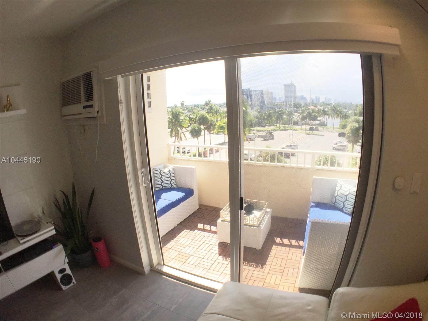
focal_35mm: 29
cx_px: 214
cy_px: 160
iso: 32
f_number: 2.2
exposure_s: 1/465
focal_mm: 4.15
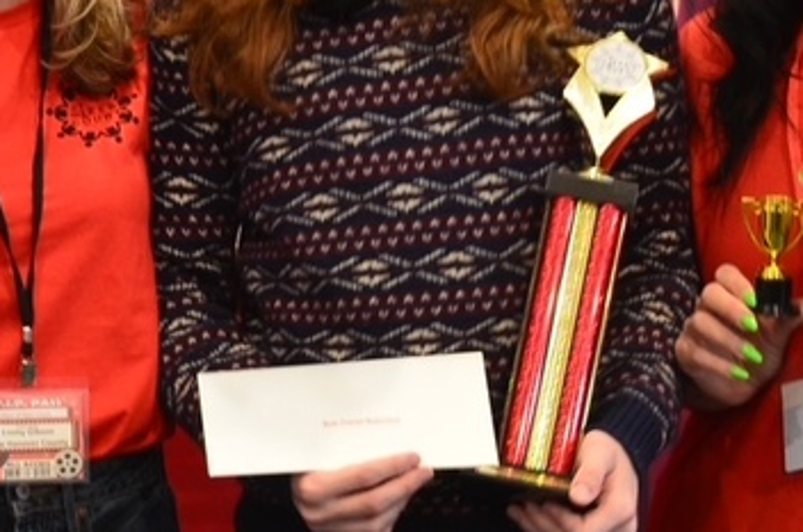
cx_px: -5
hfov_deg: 15.9
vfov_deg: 10.8
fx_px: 2814
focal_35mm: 126
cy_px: 249
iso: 800
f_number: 5
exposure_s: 1/4
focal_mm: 29
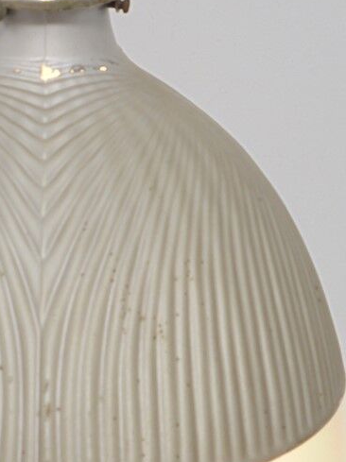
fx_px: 934
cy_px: 171
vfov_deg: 27.7
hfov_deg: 20.6
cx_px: 45
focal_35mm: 70
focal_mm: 6.9
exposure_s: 1/125
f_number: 4.2
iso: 100
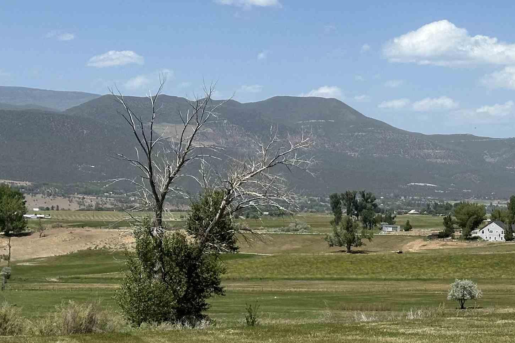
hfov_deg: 18.9
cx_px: 478
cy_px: 250
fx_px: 1516
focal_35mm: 106
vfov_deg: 12.9
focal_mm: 6.86
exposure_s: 1/5263
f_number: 1.78
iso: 64
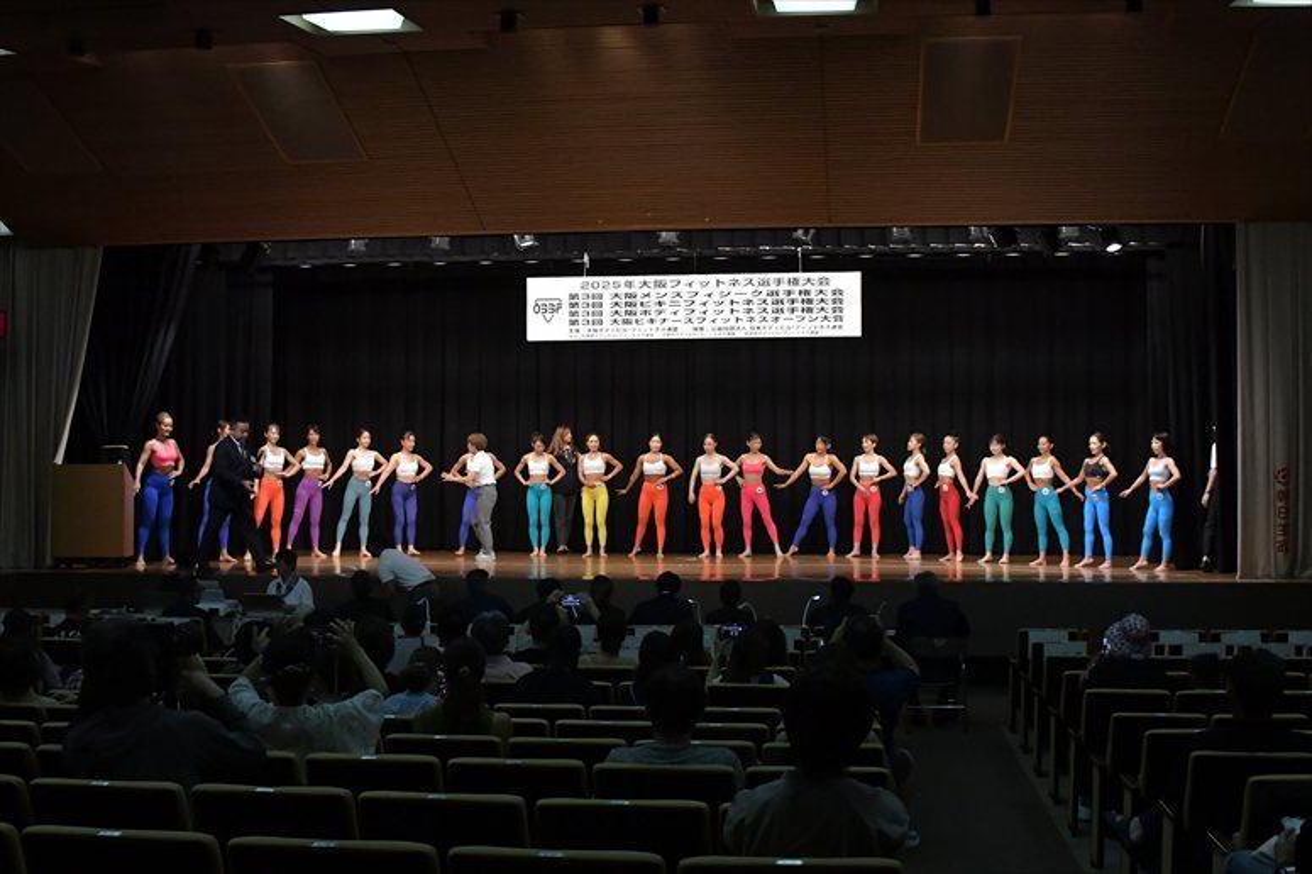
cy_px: 437
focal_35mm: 42
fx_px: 1530
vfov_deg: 31.9
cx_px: 656
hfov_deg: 46.4
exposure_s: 1/400
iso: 5000
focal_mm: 28
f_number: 5.6
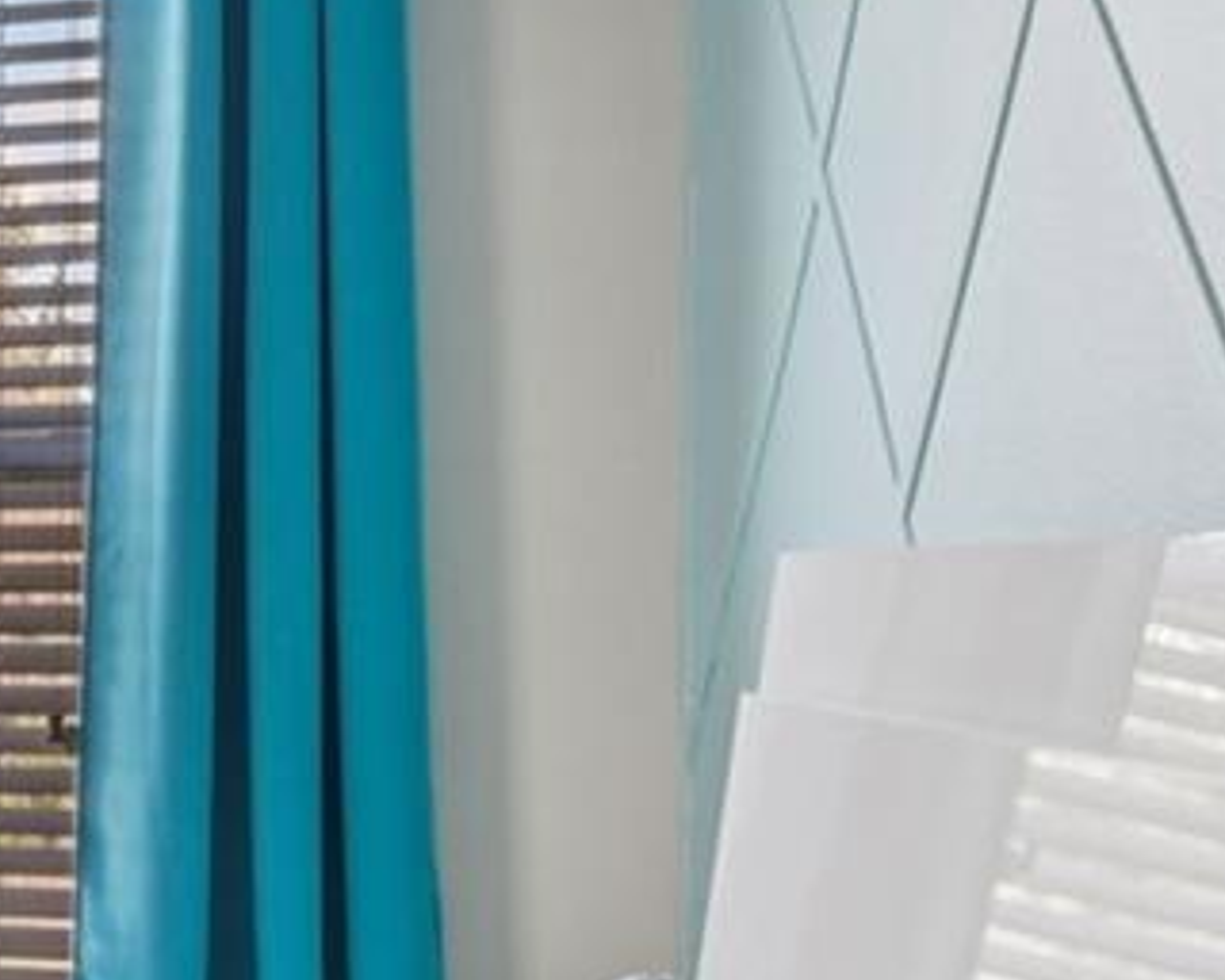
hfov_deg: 16.7
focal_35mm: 75
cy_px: 643
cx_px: -1409
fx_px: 2719
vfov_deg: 20.4
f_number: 8
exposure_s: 1/25
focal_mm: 16
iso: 400
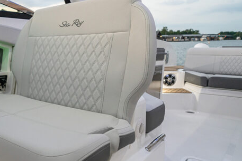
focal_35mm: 32
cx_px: 59
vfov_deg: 40.9
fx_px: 215
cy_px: 100
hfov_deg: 55.7
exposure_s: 1/30
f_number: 4
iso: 1600
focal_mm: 21
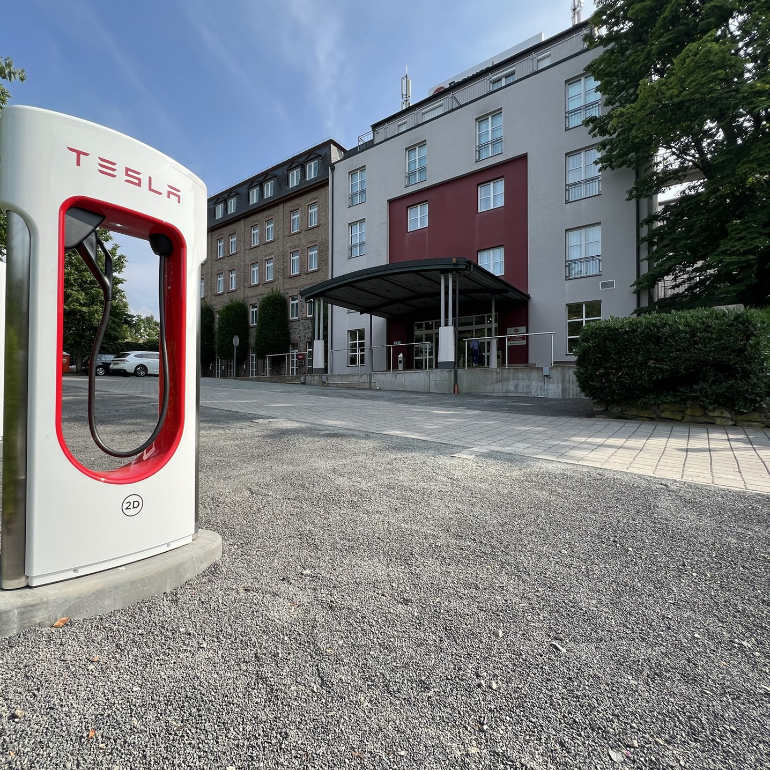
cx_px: 323
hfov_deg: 86.7
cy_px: 389
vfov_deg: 87.4
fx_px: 403
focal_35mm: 16
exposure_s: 1/686
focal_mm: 1.57
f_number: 1.8
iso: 32
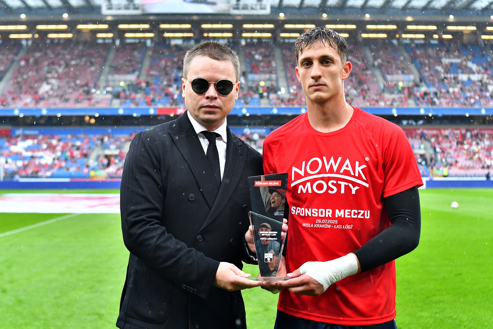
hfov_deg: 38.2
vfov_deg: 26.0
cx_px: 246
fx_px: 712
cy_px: 164
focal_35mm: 52
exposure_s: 1/1250
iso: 1000
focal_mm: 35
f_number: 2.8
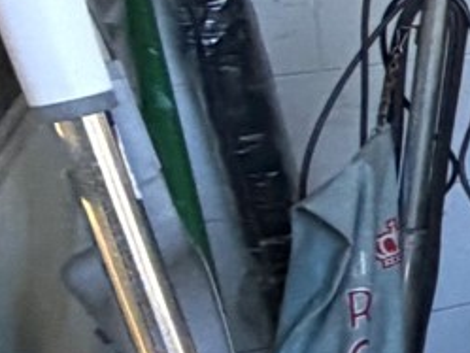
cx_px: 1446
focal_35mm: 90
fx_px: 1223
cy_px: -59
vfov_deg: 15.9
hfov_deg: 11.2
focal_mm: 2.22
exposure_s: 1/121
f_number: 2.2
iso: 250
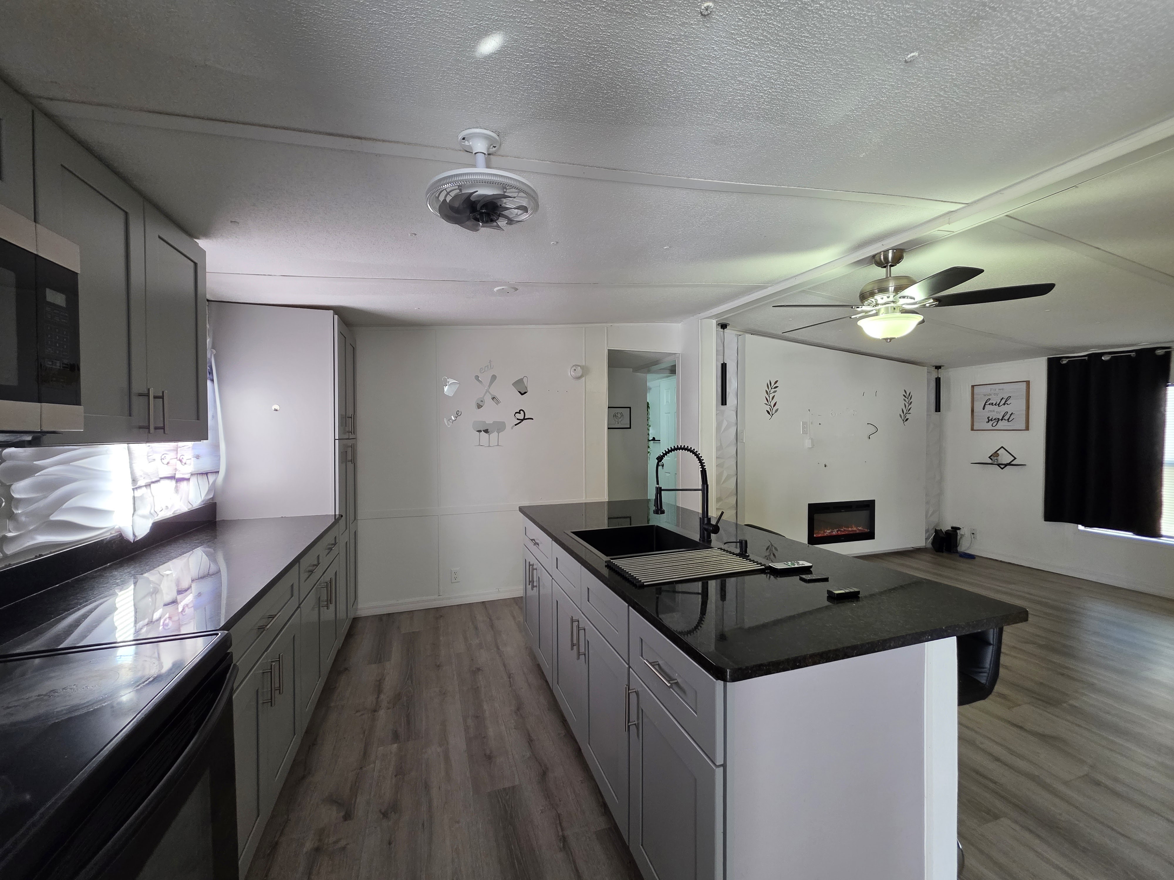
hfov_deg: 106.2
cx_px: 587
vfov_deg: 89.9
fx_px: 441
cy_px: 440
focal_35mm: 13
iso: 200
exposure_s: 1/120
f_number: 1.9
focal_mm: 2.2
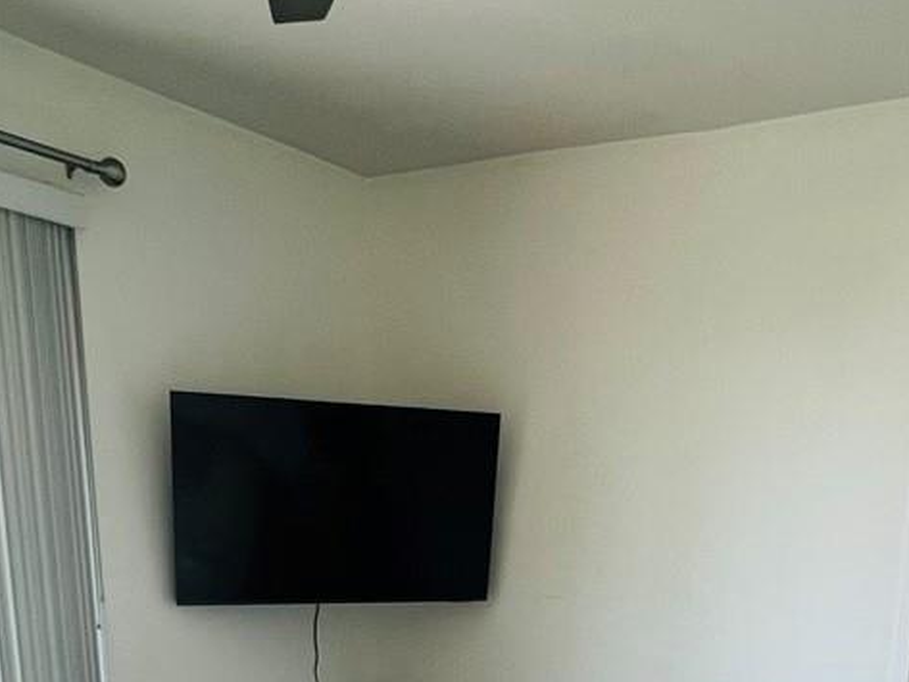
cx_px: 577
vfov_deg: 27.2
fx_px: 1156
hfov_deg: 42.6
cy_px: 901
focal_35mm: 44
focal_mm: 1.57
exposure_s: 1/120
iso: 125
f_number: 1.8
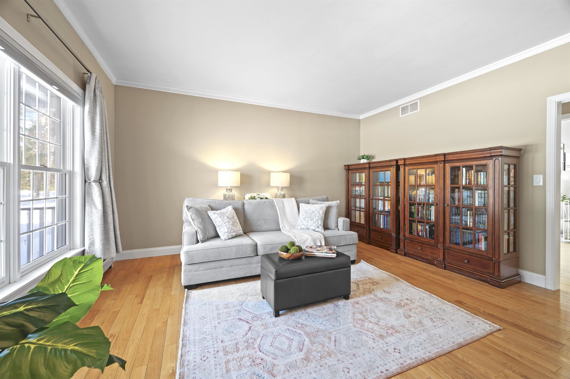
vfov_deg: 81.1
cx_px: 285
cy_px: 190
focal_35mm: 14
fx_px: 221
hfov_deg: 104.3
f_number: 7.1
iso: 250
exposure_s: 2.5
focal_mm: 14
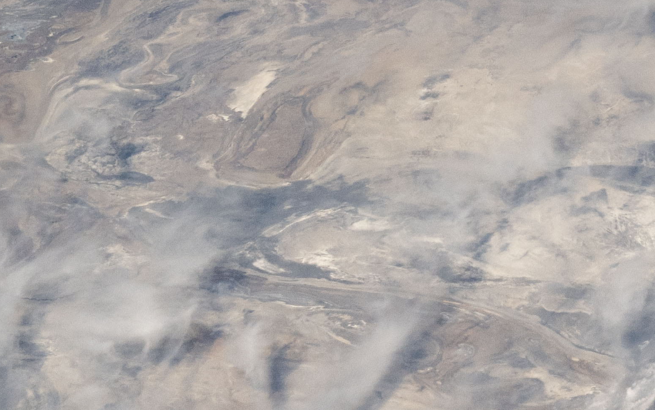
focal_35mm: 271
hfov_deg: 7.5
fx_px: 4838
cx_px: 1283
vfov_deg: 4.8
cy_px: -373
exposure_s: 1/640
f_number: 16
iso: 400
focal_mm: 50
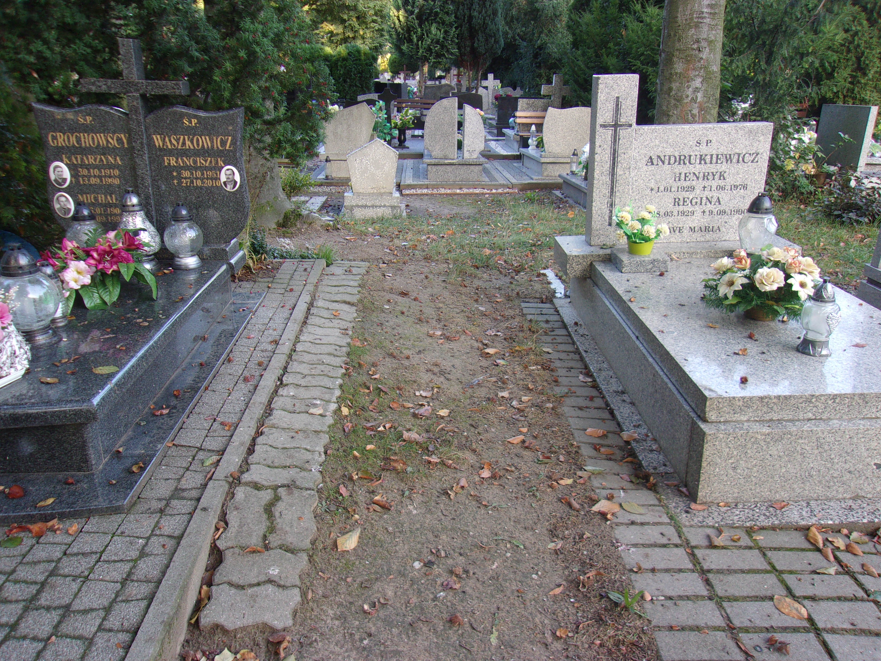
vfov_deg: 51.4
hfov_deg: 65.3
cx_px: 440
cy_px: 330
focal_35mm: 27
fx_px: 687
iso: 99
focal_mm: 4.9
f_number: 3
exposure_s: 1/34
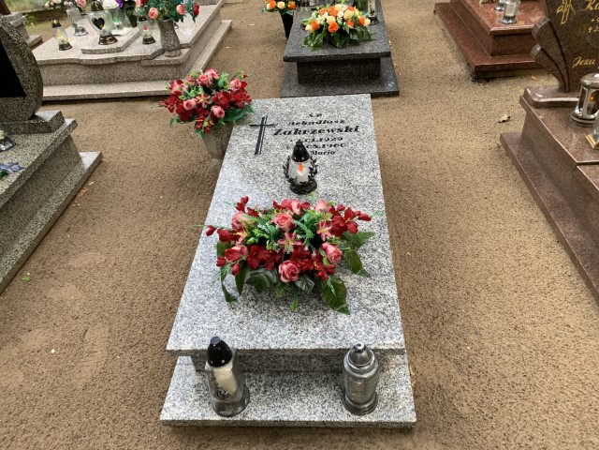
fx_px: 450
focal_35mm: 26
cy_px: 225
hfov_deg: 67.3
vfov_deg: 53.1
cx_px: 300
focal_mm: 4.25
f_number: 1.8
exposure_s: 1/152
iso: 25
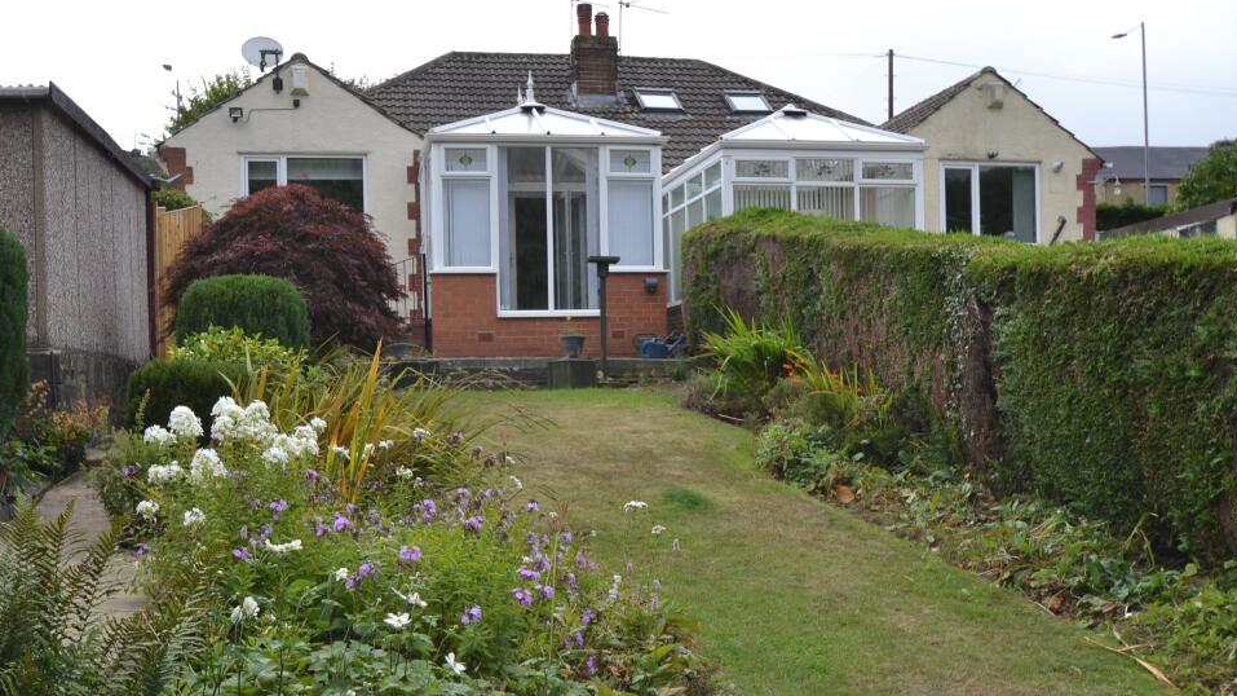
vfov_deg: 31.9
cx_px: 589
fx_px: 1213
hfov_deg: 54.0
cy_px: 425
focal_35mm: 37
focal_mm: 22
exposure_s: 1/160
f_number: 6.3
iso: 100
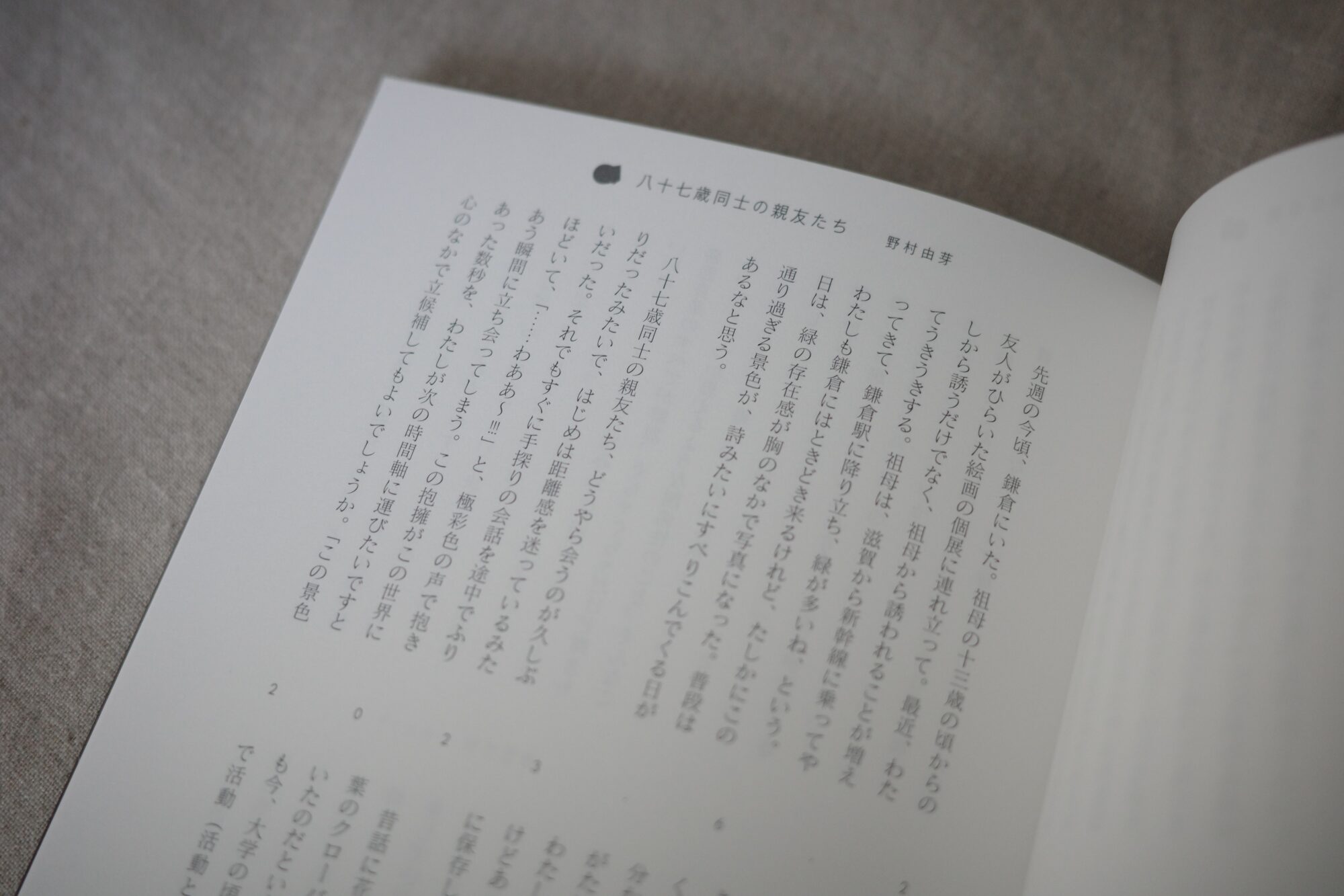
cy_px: 448
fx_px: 1493
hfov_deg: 48.5
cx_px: 672
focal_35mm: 40
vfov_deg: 33.4
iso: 800
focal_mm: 26
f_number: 2.8
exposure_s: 1/40
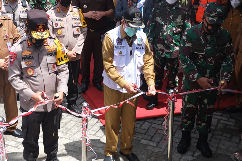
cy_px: 68
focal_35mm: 61
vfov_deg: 22.2
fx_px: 410
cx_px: 119
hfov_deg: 32.9
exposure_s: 1/1100
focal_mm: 34.5
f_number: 4.3
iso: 400
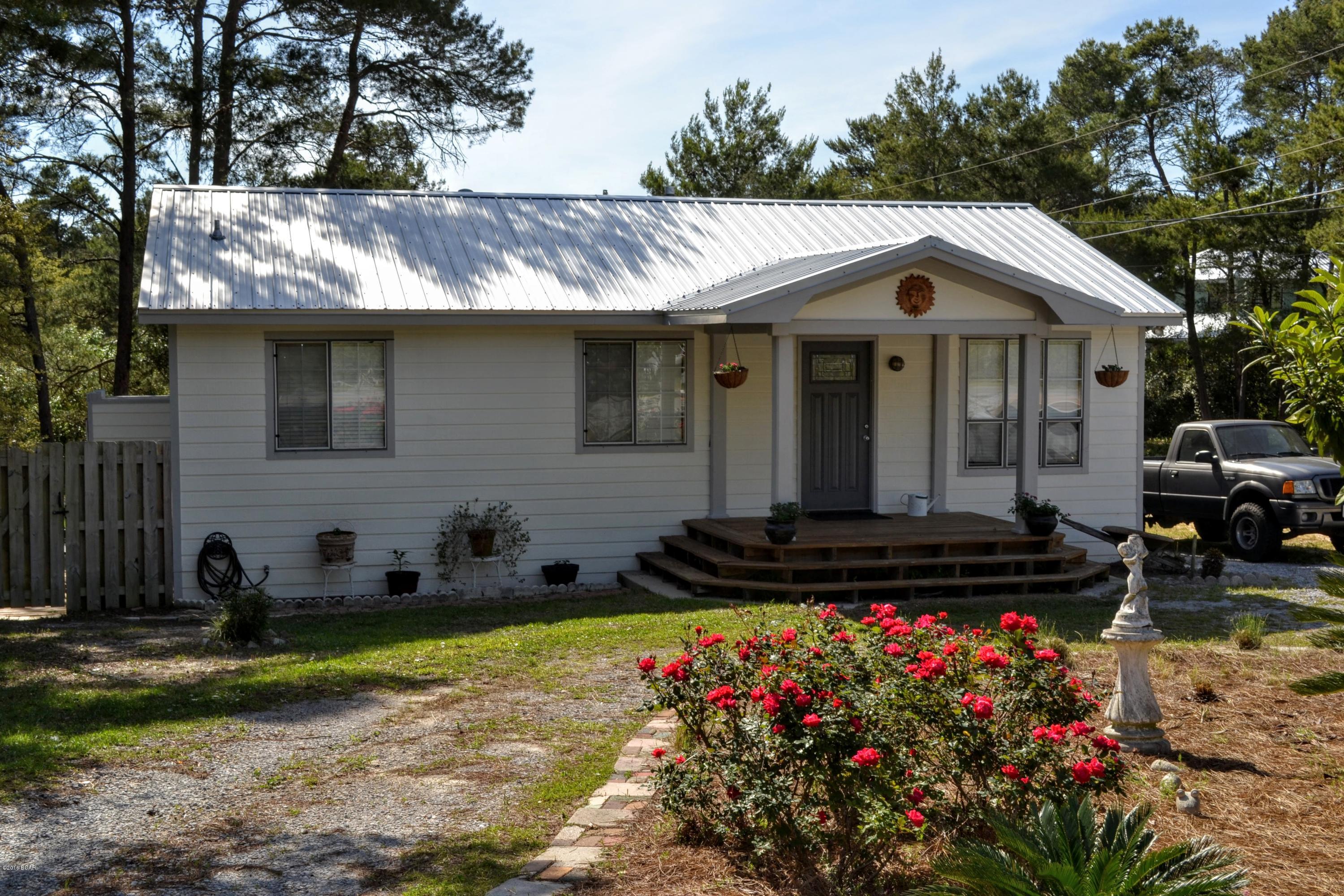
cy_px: 448
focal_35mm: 44
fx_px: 1624
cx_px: 672
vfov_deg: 30.8
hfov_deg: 45.0
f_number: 10
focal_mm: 29
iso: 100
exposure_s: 1/200
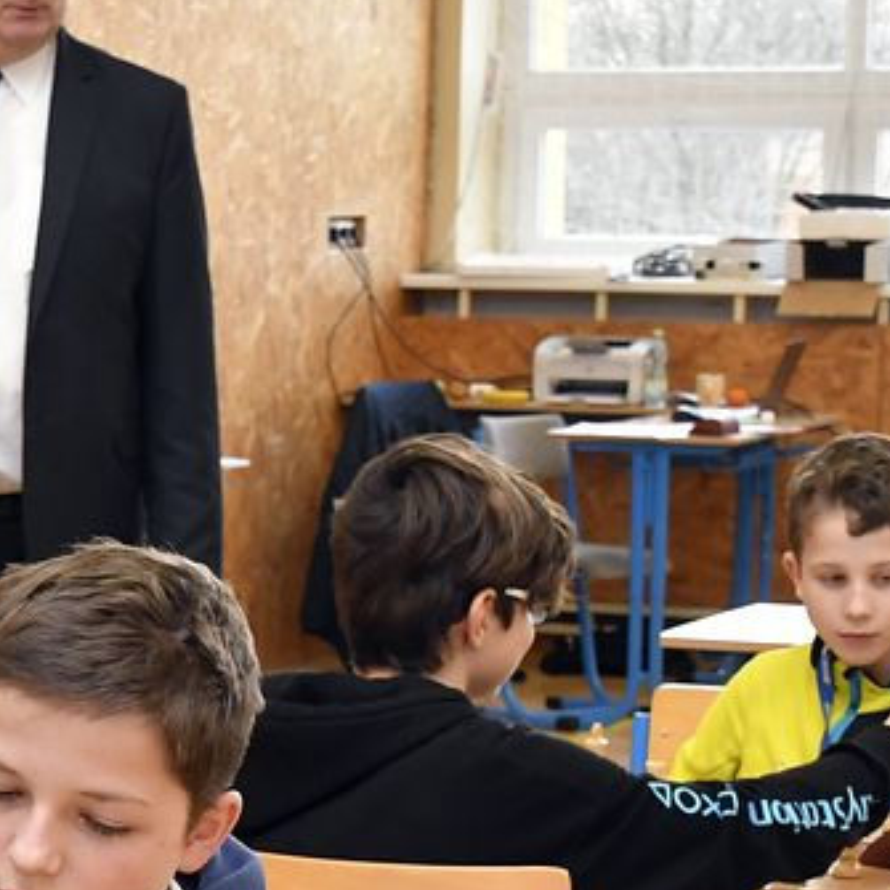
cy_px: 834
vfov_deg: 12.6
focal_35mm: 137
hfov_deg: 12.6
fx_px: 3985
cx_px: -48
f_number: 6.3
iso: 2000
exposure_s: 1/125
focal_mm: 30
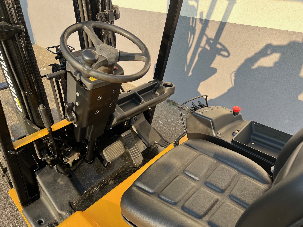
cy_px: 114
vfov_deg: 53.1
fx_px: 228
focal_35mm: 26
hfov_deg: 67.3
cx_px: 152
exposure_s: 1/763
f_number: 1.5
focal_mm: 5.7
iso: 50
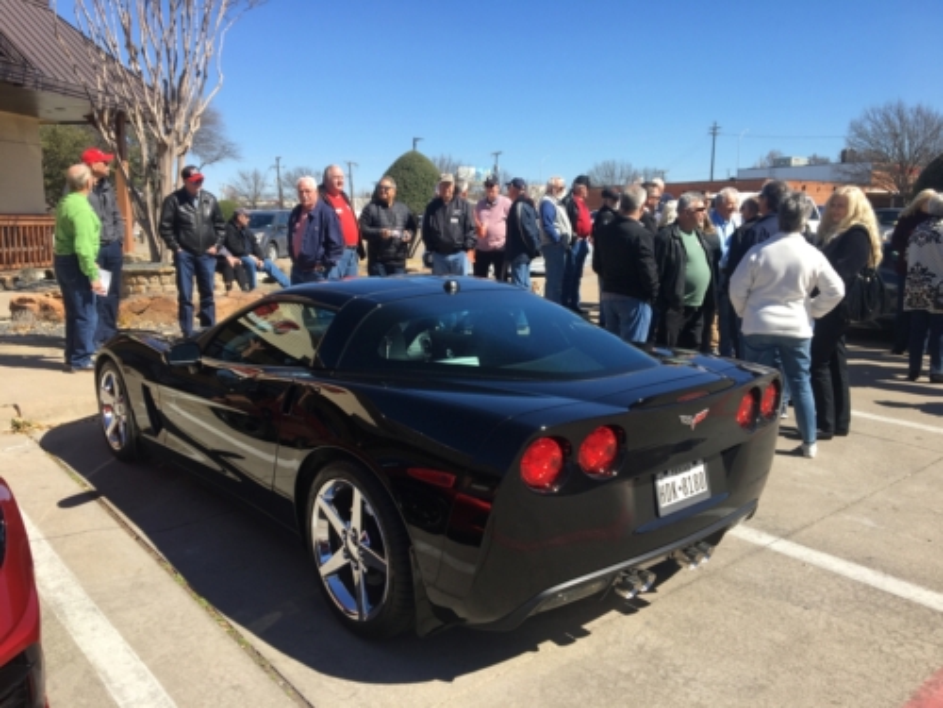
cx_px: 472
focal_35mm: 29
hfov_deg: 61.7
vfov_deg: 48.2
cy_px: 354
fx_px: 790
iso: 25
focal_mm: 4.15
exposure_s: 1/1026
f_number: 2.2
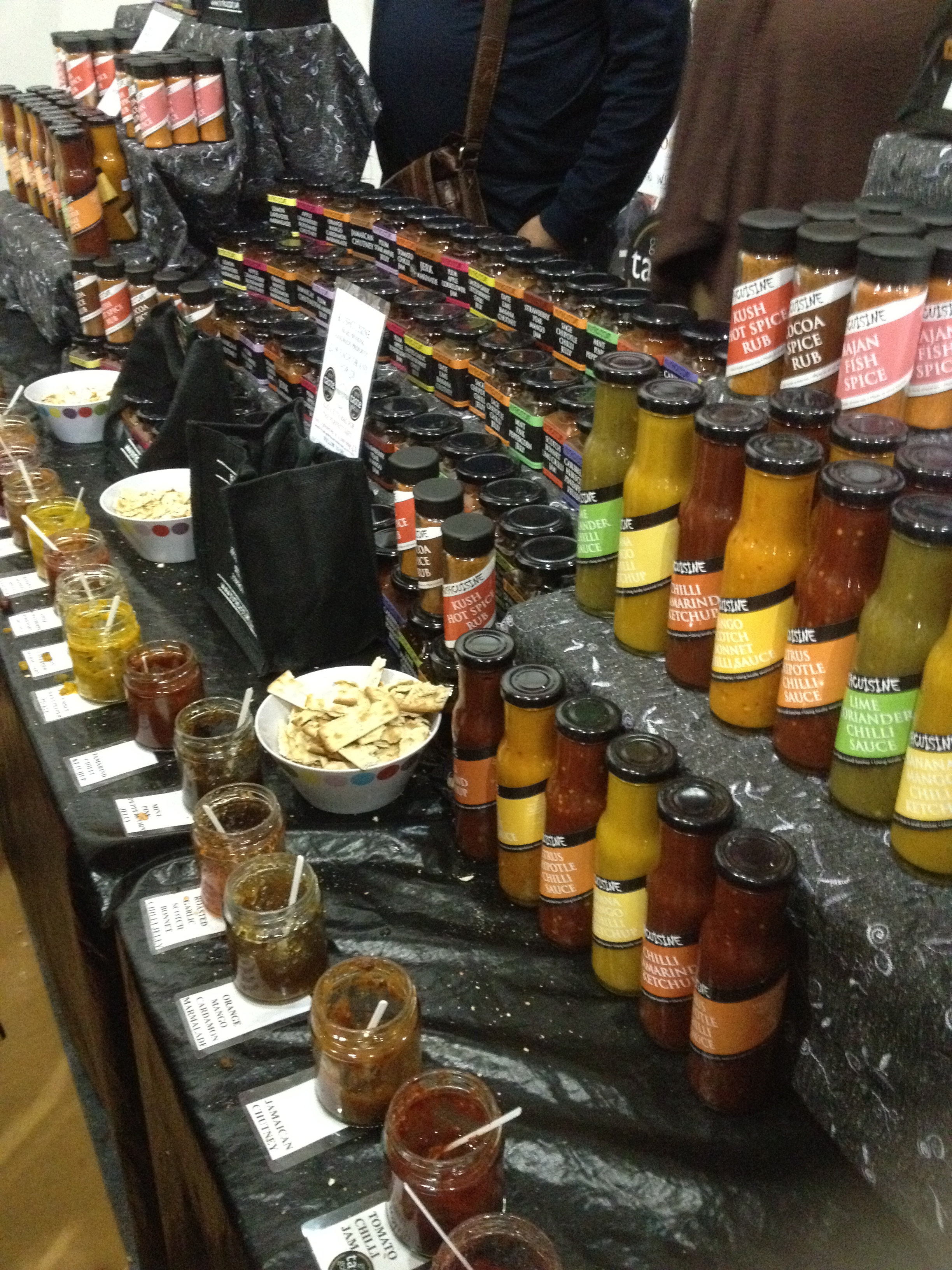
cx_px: 476
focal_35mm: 35
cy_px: 635
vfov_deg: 52.6
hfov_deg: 40.7
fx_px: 1283
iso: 640
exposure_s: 1/15
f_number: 2.4
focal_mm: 4.28
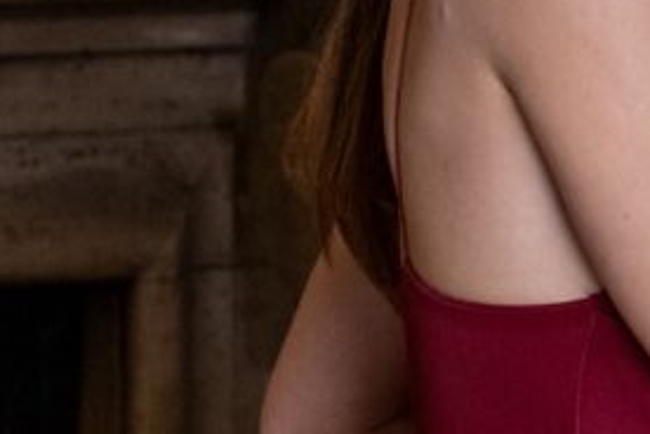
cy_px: -18
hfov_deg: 5.3
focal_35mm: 382
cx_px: 1378
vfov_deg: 3.6
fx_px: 6897
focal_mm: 55
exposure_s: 1/125
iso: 1250
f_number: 4
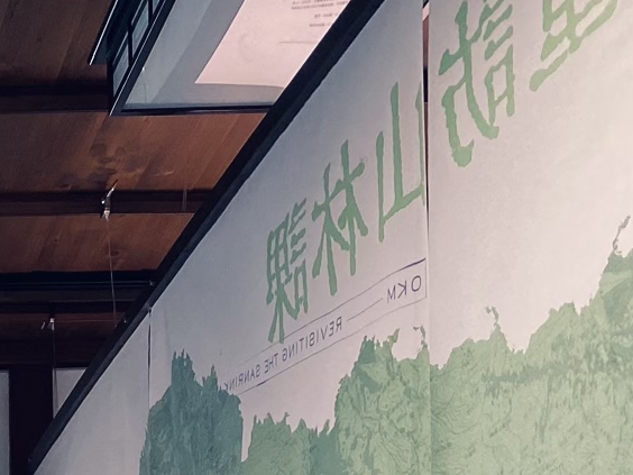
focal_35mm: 93
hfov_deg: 18.6
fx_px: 1701
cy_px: 825
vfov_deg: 14.2
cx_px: -318
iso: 160
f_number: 1.8
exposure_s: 1/60
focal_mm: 4.25
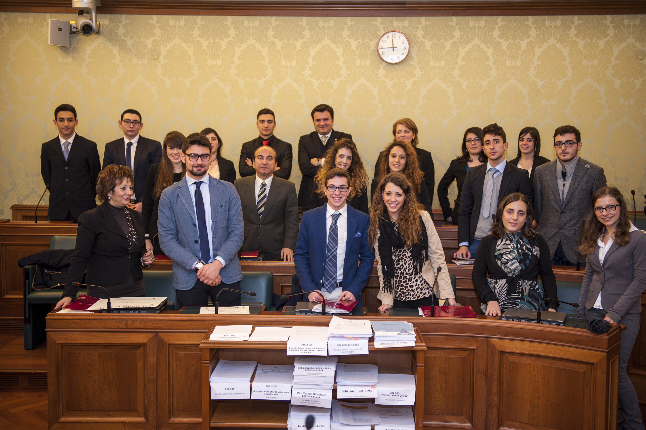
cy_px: 215
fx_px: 717
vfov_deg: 33.4
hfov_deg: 48.5
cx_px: 323
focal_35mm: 40
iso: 250
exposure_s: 1/80
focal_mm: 40
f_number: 2.8
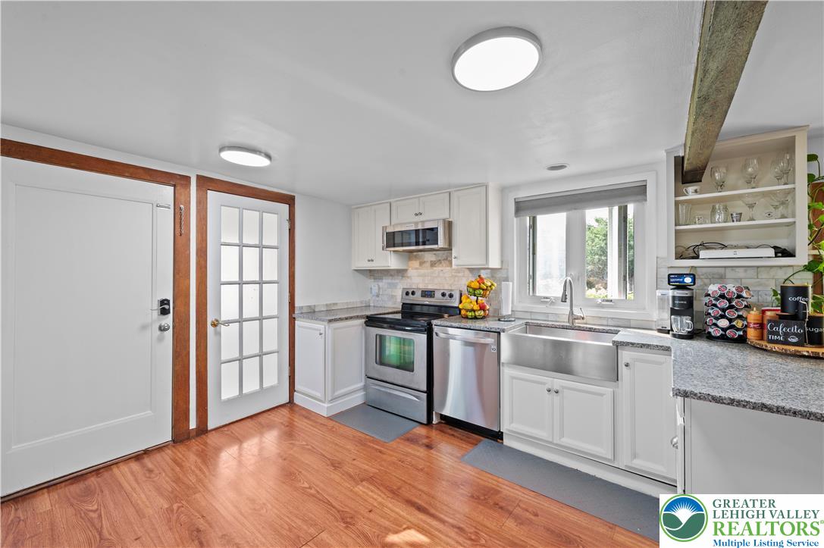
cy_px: 274
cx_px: 412
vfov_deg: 81.1
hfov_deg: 104.3
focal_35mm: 14
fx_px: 320
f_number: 9
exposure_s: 1/2
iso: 320
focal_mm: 14
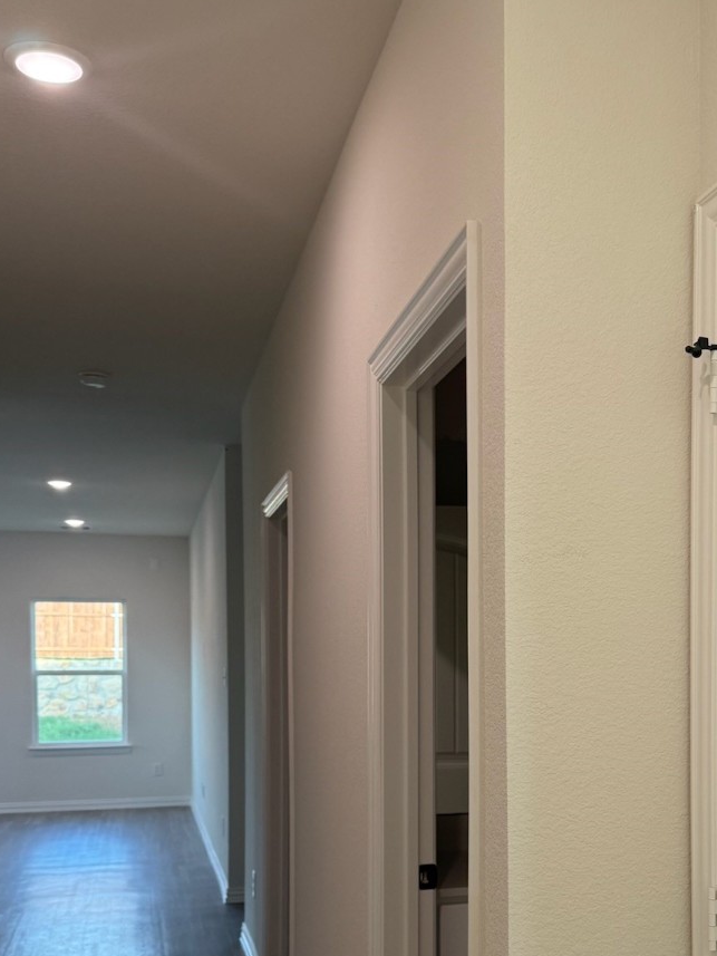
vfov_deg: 42.8
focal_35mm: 43
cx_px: 521
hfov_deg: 33.1
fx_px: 1187
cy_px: 687
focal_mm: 6.76
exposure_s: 1/174
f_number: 1.78
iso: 200
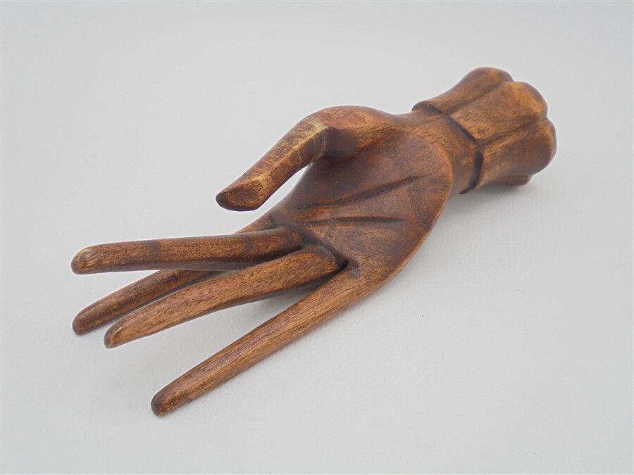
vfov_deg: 37.7
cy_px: 238
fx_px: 696
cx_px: 317
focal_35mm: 38
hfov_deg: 49.0
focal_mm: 6.9
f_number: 4.2
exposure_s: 1/40
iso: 100
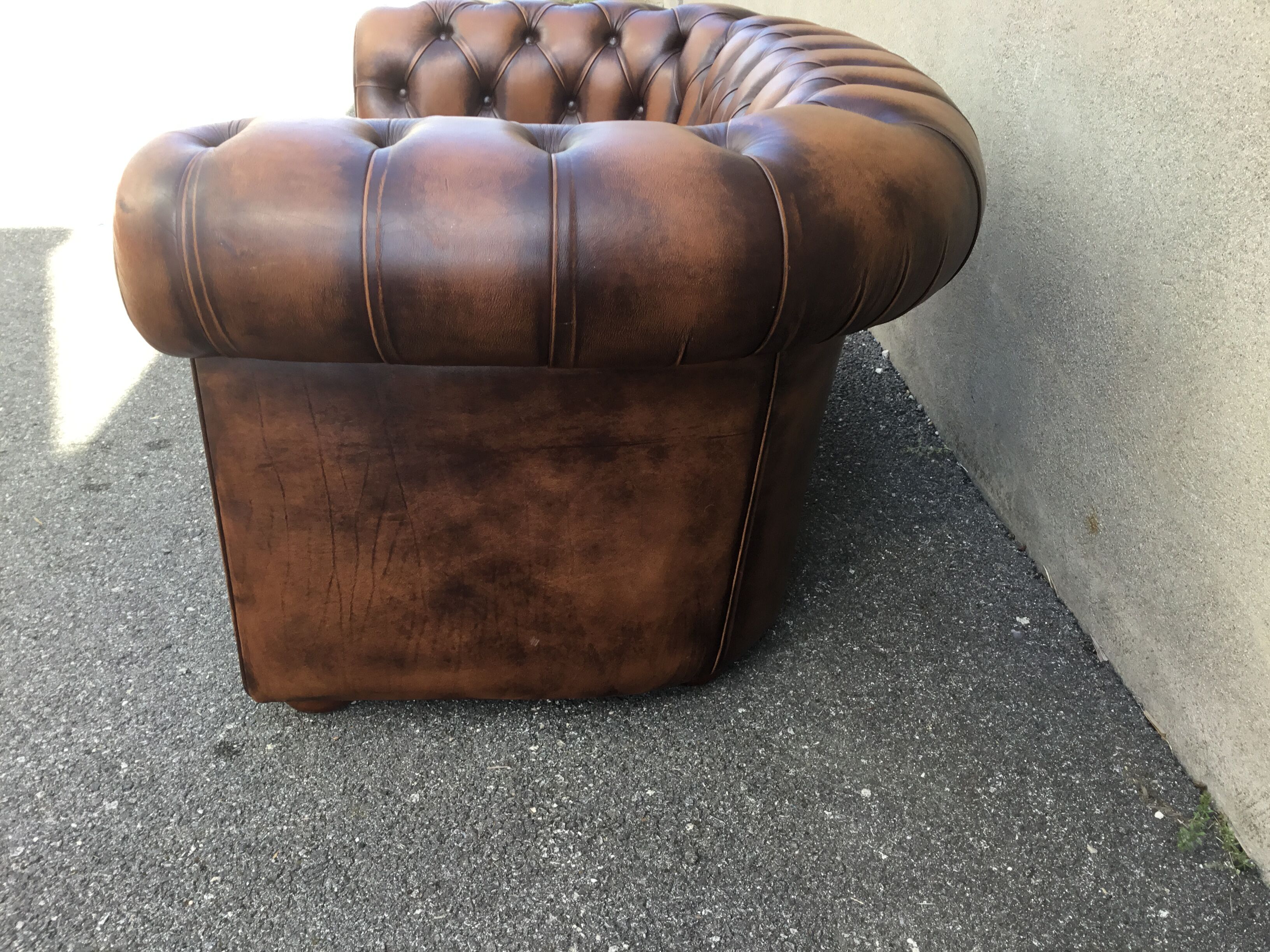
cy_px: 476
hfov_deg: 58.4
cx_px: 635
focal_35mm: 31
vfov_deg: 45.4
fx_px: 1137
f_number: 2.4
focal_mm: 3.3
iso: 25
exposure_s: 1/100
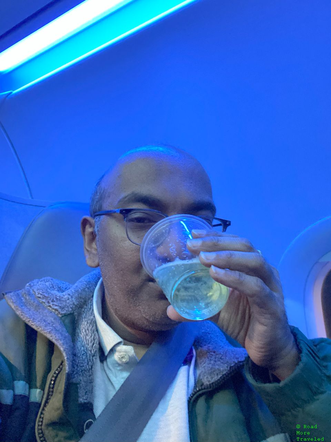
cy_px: 221
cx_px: 166
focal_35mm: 30
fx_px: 382
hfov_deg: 46.8
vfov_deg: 60.0
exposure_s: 1/19
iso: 800
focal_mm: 2.71
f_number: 2.2
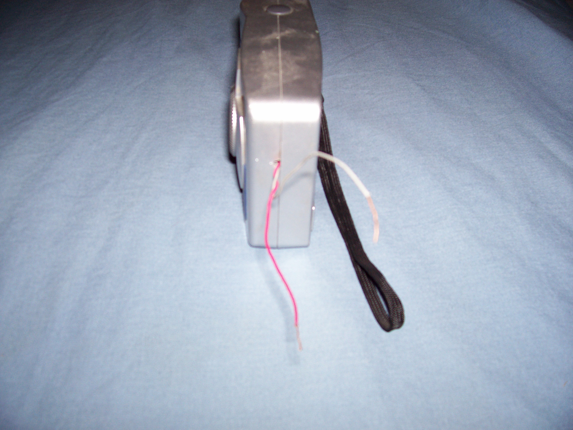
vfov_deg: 41.8
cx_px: 286
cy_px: 215
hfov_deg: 54.0
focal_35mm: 34
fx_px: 563
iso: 80
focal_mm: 5.6
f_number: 2.7
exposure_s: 1/64
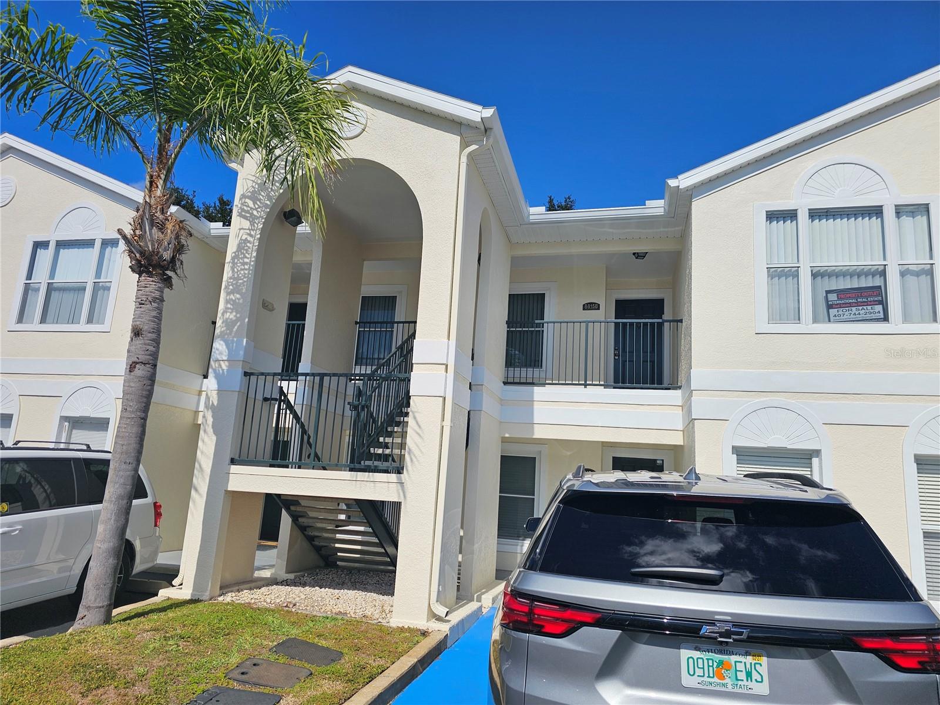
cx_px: 470
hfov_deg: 73.9
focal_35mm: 23
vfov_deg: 58.9
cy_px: 352
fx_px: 625
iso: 12
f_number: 1.7
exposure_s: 1/1894
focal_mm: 6.3
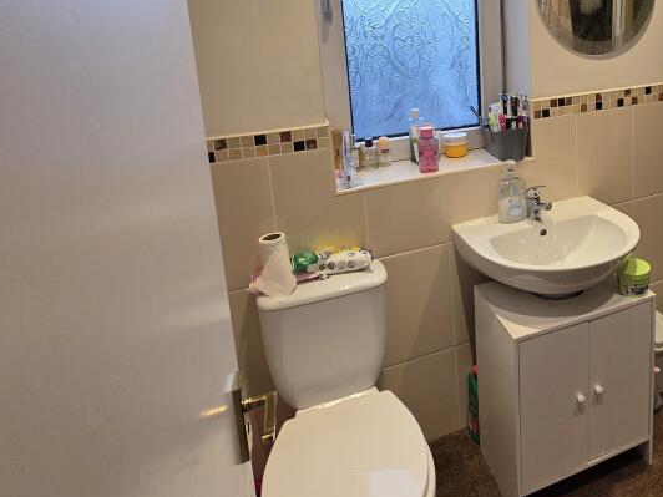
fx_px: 479
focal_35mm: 25
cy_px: 96
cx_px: 498
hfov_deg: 65.1
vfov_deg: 51.3
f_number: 1.9
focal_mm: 2.2
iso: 100
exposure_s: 1/100
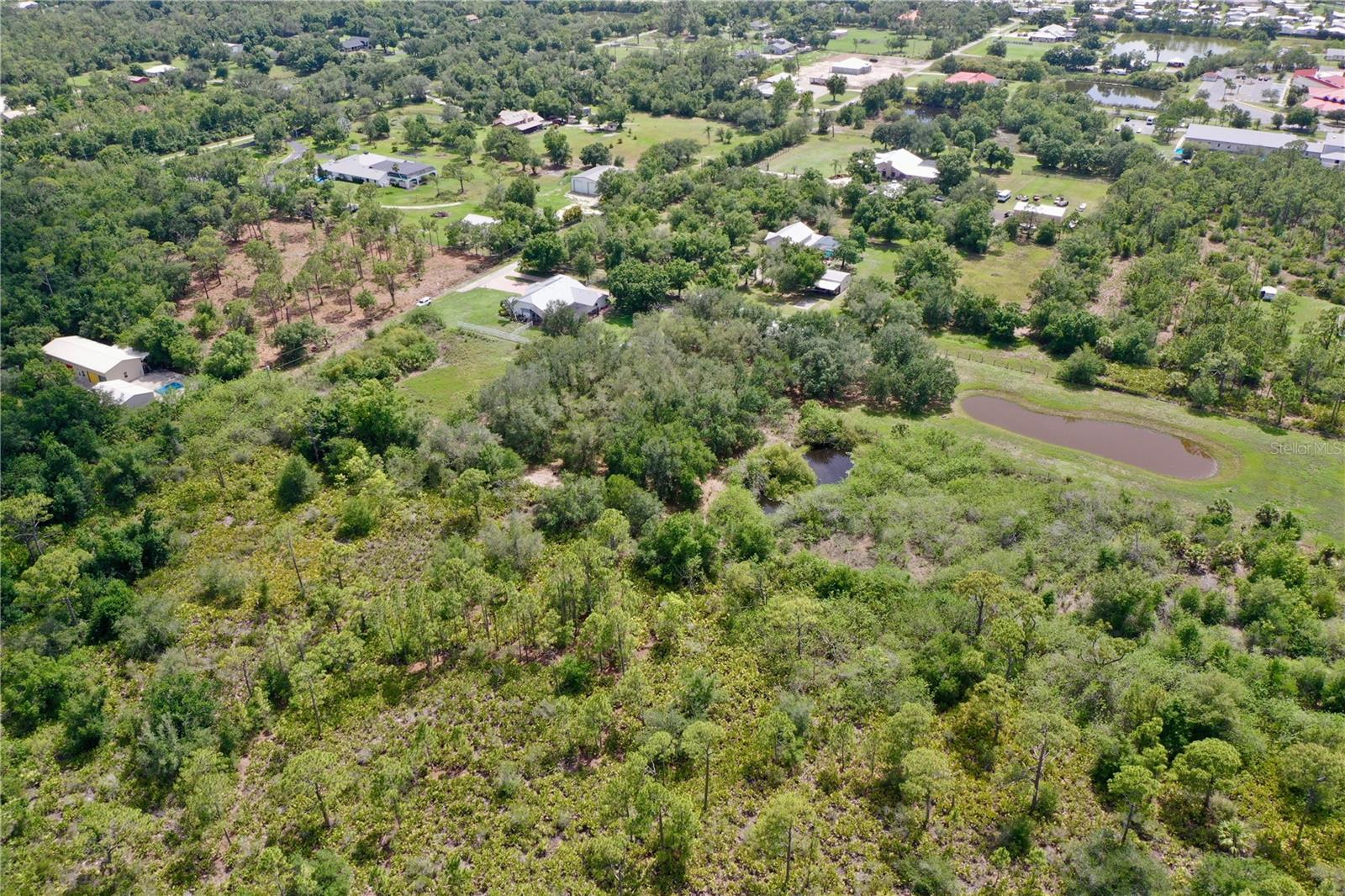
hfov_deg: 65.5
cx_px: 672
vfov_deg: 46.4
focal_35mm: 28
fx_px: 1046
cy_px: 448
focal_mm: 10.26
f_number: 5.6
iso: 100
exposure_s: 1/320
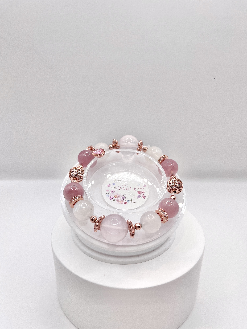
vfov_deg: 67.3
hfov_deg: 53.1
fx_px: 247
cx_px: 124
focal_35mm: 26
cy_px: 164
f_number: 1.6
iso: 50
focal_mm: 5.1
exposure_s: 1/403
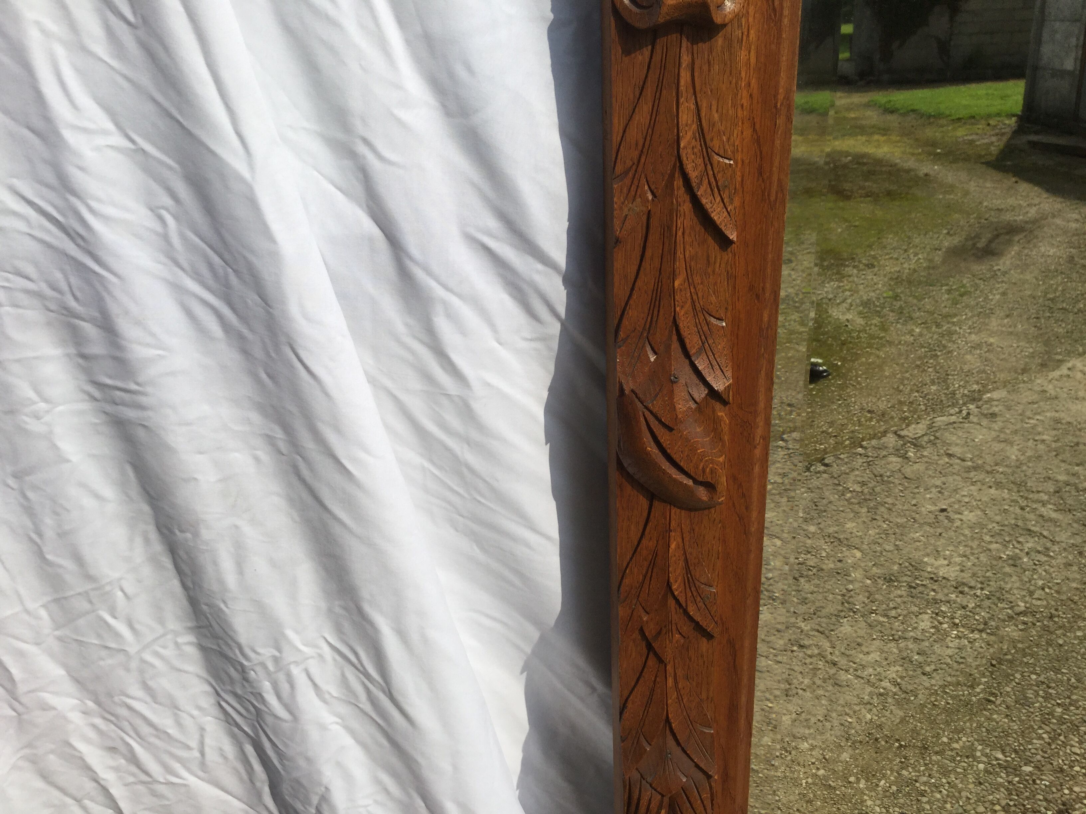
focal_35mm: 31
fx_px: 973
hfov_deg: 58.4
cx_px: 543
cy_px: 407
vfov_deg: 45.4
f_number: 2.4
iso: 25
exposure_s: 1/2398
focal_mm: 3.3
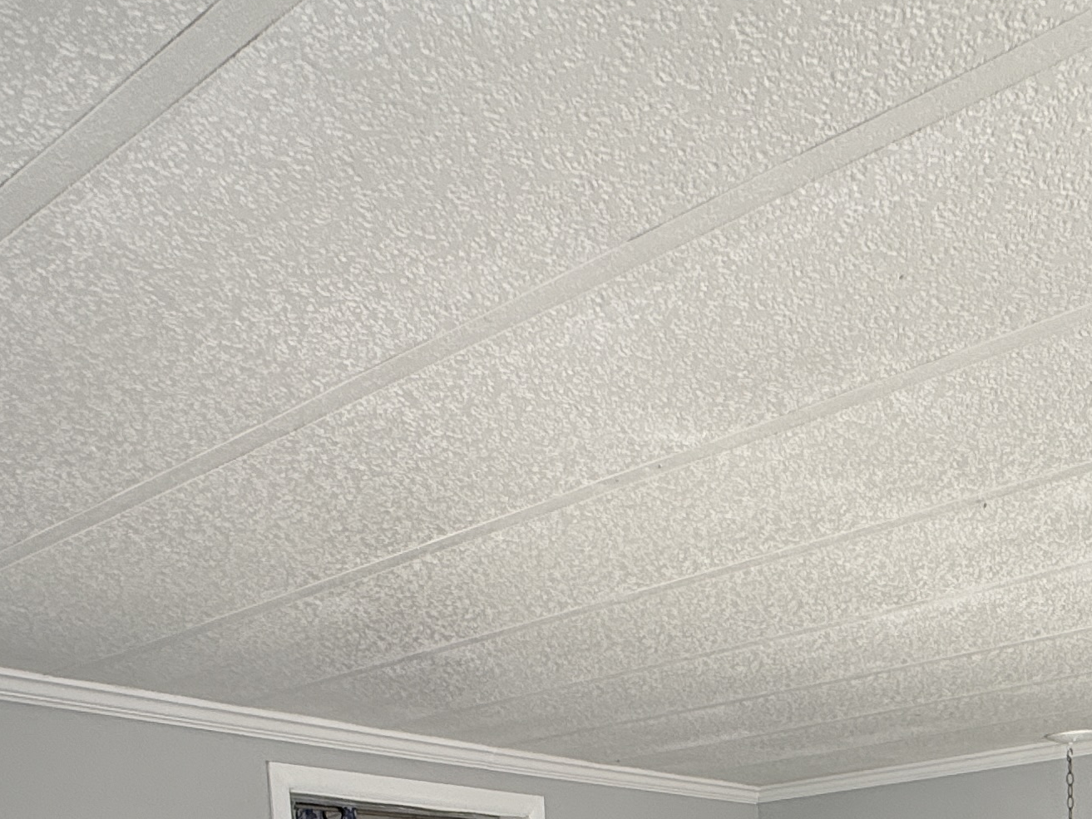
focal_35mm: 43
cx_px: 701
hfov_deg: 43.4
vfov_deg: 25.9
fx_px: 1357
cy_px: 1191
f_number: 2.2
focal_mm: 2.22
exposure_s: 1/99
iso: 80
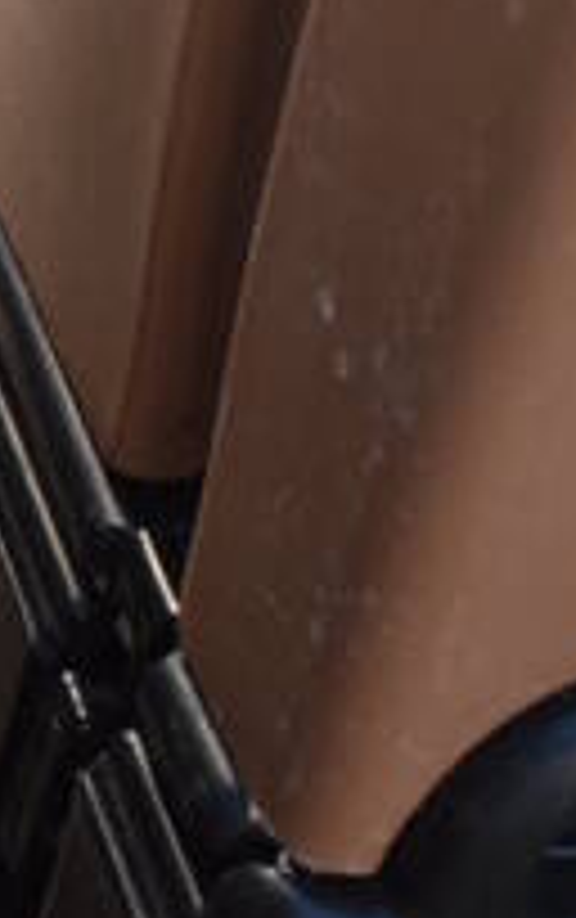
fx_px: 3081
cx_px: -765
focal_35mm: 123
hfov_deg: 9.6
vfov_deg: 16.9
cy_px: 515
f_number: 5.6
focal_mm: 18
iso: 280
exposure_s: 1/250
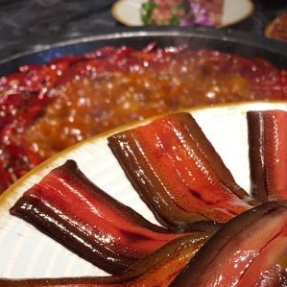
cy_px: 238
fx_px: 563
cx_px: 227
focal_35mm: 60
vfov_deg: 27.9
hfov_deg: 28.0
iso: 50
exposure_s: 1/33
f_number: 2.2
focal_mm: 4.15
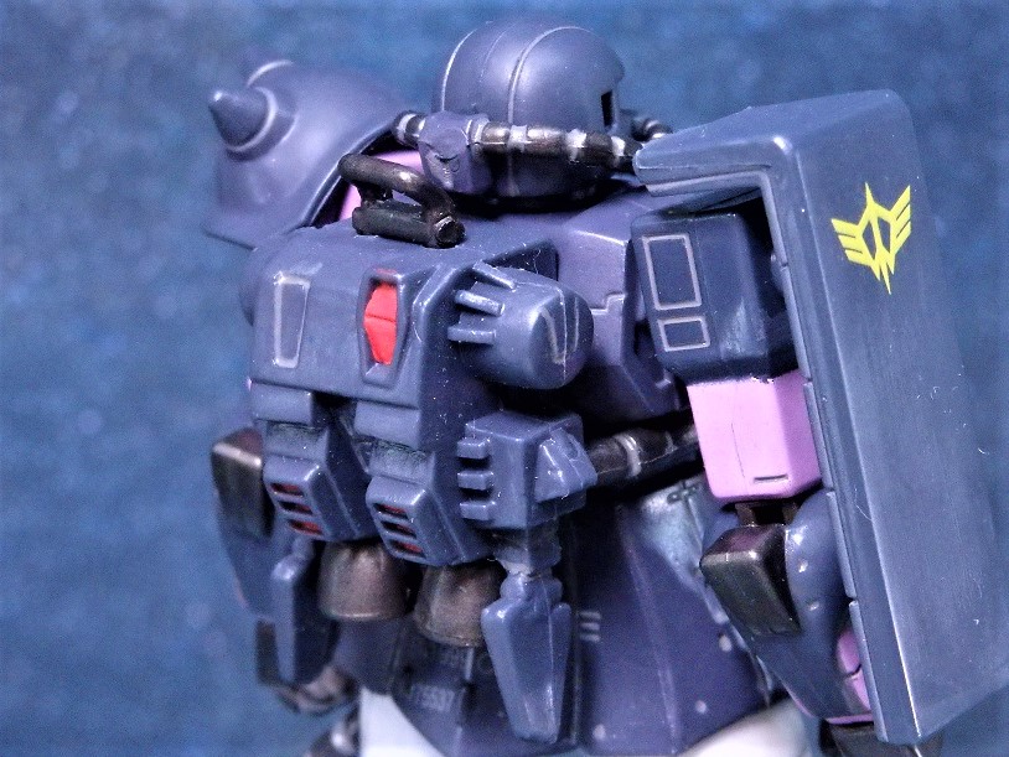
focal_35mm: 128
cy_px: 378
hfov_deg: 15.4
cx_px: 504
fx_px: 3732
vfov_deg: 11.6
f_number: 5.3
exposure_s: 1/200
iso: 2000
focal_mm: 22.9
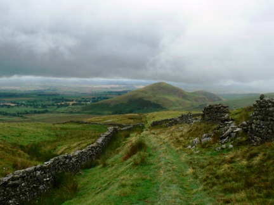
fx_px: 285
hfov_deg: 51.4
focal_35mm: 36
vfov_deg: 39.7
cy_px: 102
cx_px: 137
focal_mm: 6
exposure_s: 1/320
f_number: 5.6
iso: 80
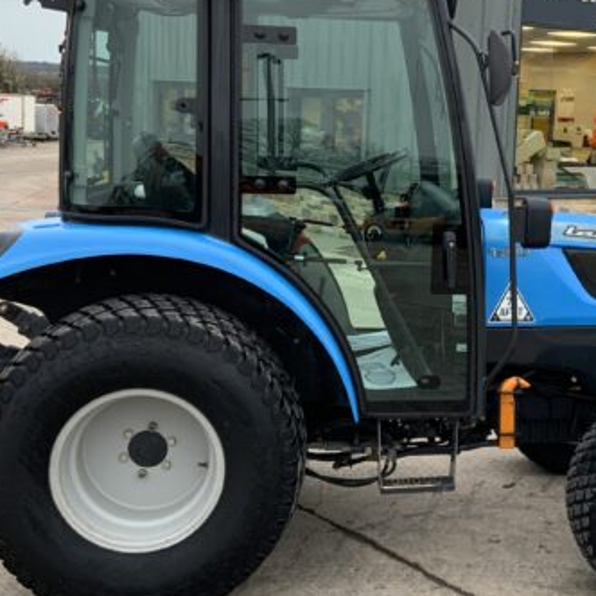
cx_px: 460
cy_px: 249
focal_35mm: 58
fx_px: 1130
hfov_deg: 29.0
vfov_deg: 29.5
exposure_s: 1/122
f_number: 1.8
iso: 50
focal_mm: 3
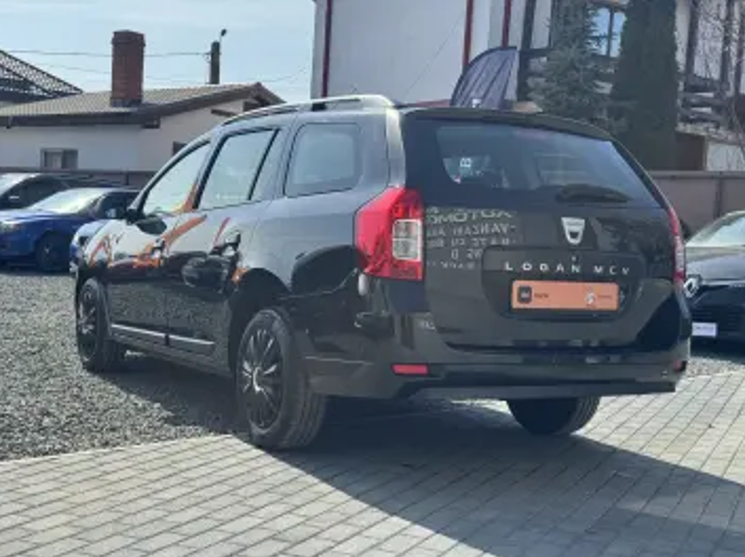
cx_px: 374
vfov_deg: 29.6
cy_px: 283
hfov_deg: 38.9
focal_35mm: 49
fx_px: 1053
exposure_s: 1/2415
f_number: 1.78
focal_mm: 6.76
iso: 64
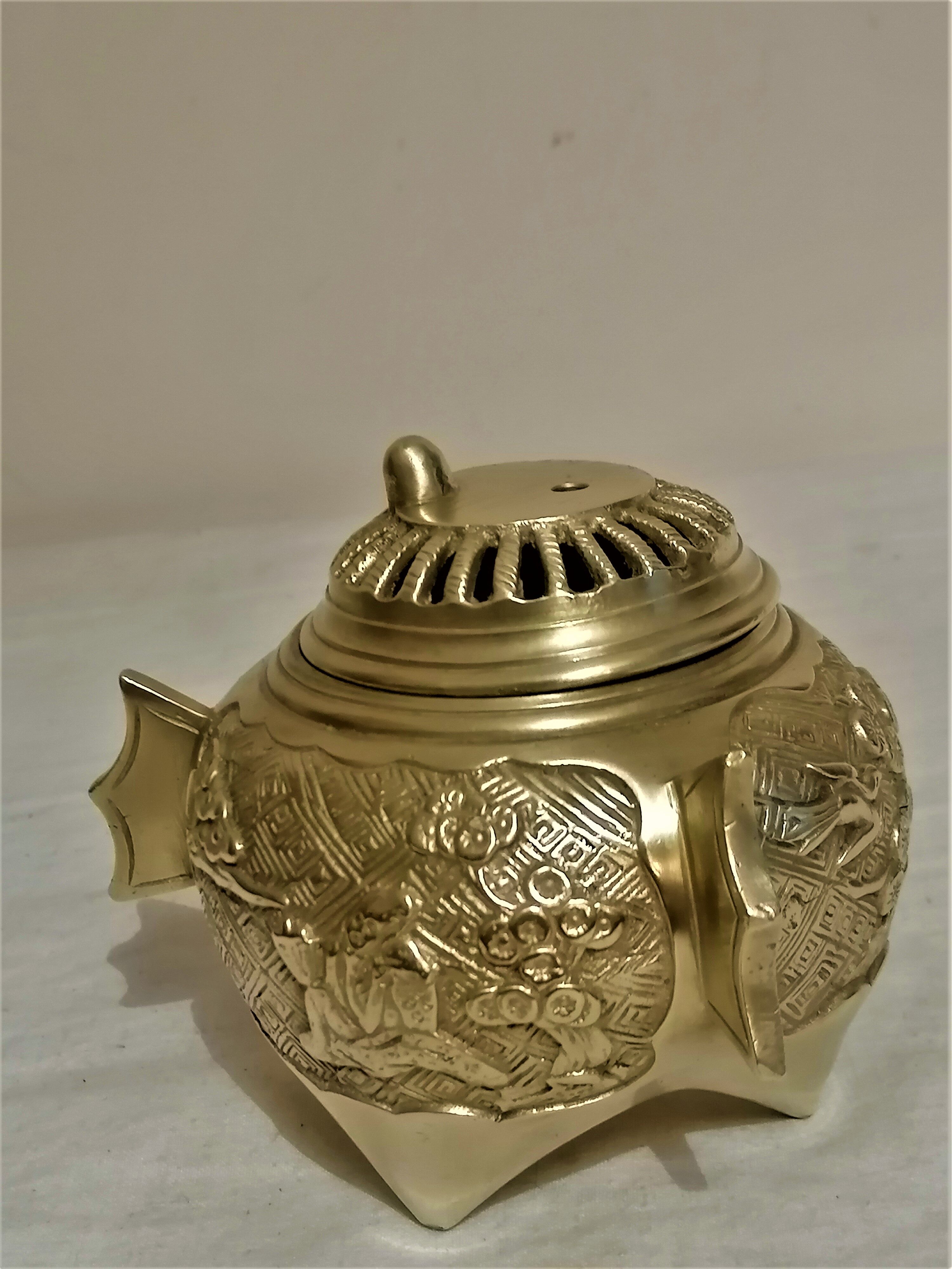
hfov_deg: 27.0
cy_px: 634
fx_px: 1980
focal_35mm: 54
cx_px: 476
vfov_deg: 35.5
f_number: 1.8
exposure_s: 1/33.3
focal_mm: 5.4
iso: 250
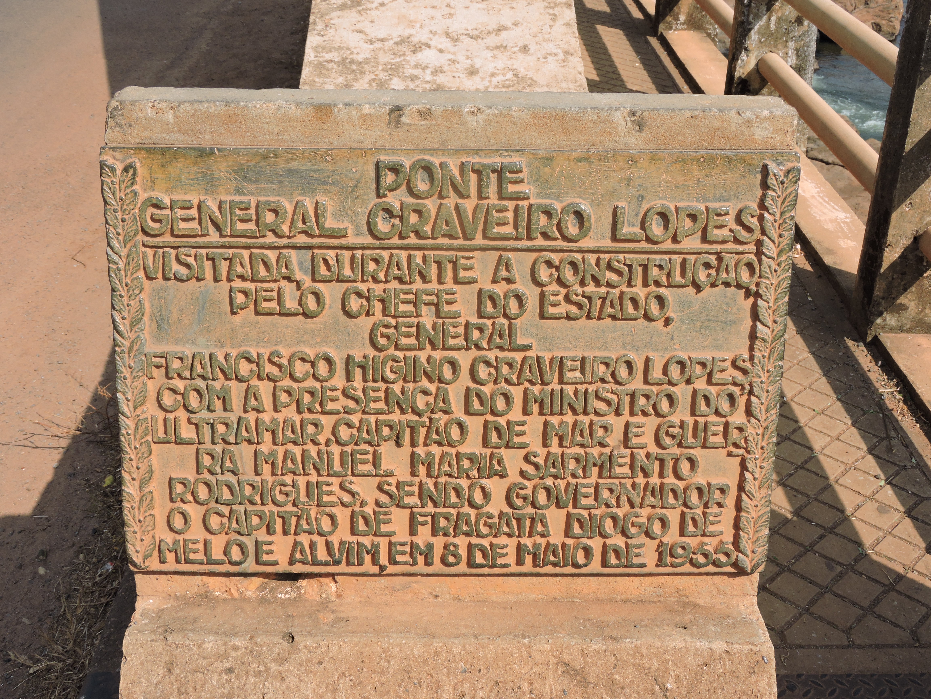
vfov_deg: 32.2
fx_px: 1210
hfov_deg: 42.1
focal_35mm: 45
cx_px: 466
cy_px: 350
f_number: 4
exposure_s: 1/640
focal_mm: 8.1
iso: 100
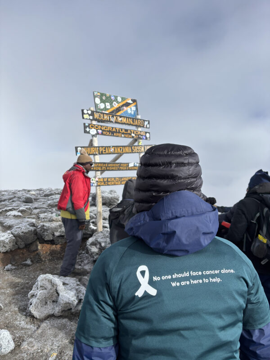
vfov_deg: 67.3
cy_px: 180
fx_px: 270
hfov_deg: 53.1
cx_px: 135
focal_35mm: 26
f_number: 1.6
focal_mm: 5.96
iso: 50
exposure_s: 1/3534
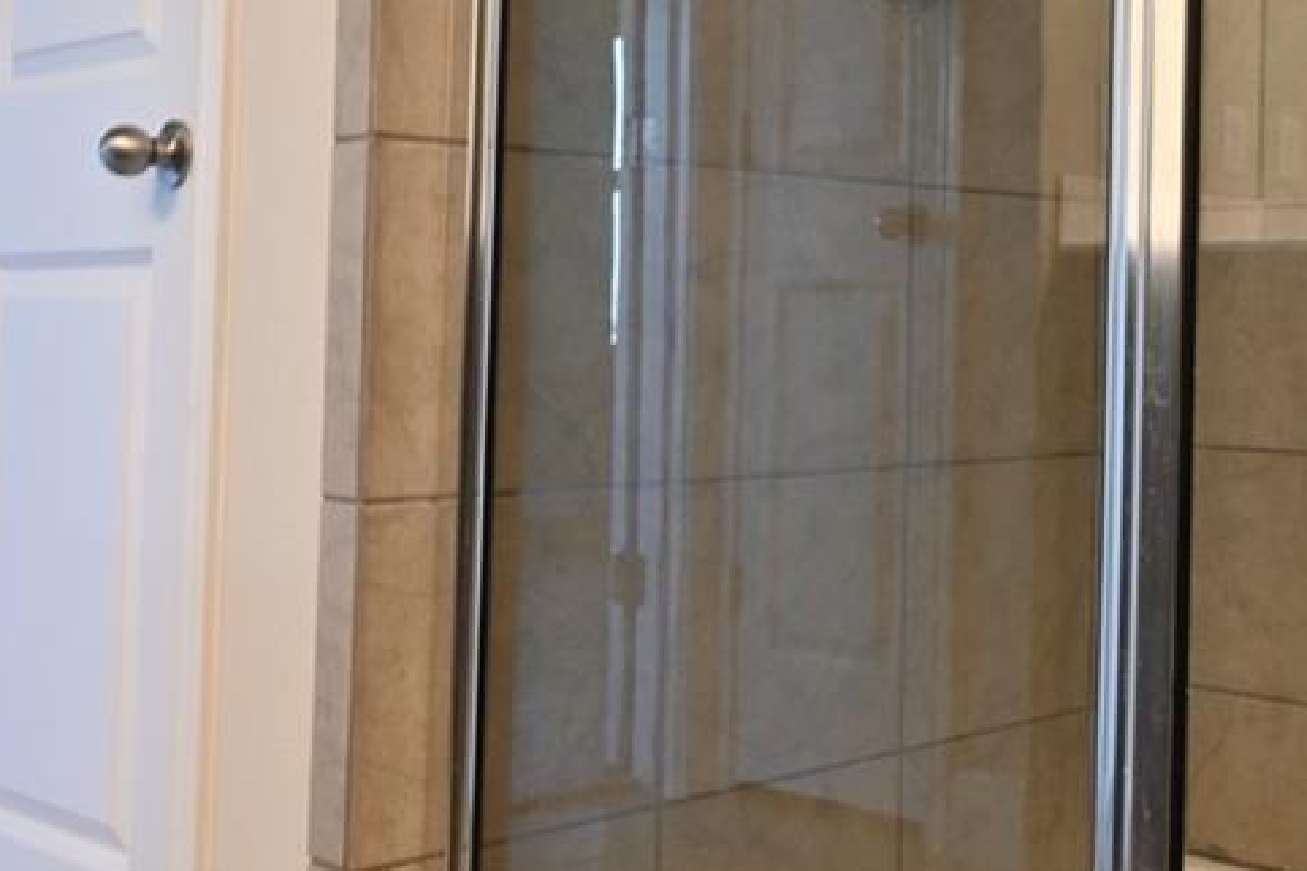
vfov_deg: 26.2
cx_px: 1250
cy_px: 250
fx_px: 1851
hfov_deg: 35.8
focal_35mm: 51
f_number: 13
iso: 800
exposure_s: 1/8
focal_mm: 16
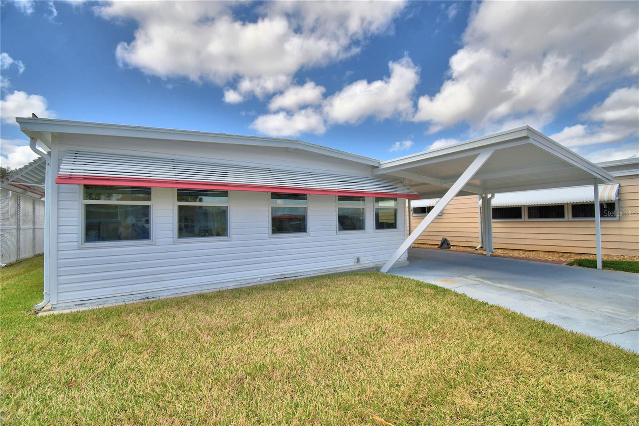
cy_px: 213
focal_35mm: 15
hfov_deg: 100.4
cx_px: 320
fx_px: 266
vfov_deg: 77.3
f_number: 4.5
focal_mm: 10
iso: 100
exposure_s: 1/1250
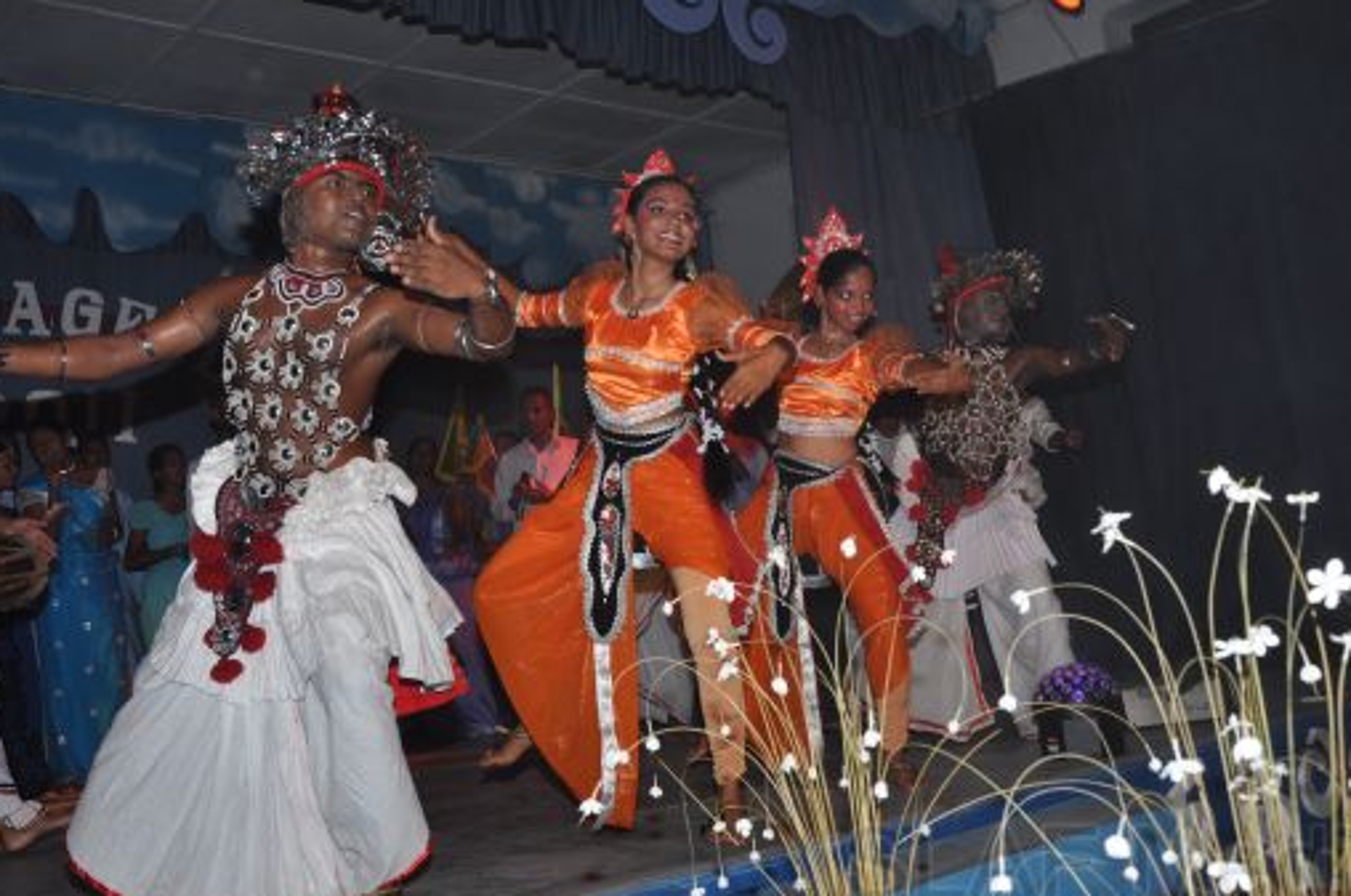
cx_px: 654
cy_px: 423
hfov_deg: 49.6
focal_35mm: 39
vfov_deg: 34.1
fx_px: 1461
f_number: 6.3
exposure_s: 1/100
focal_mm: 22
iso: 200
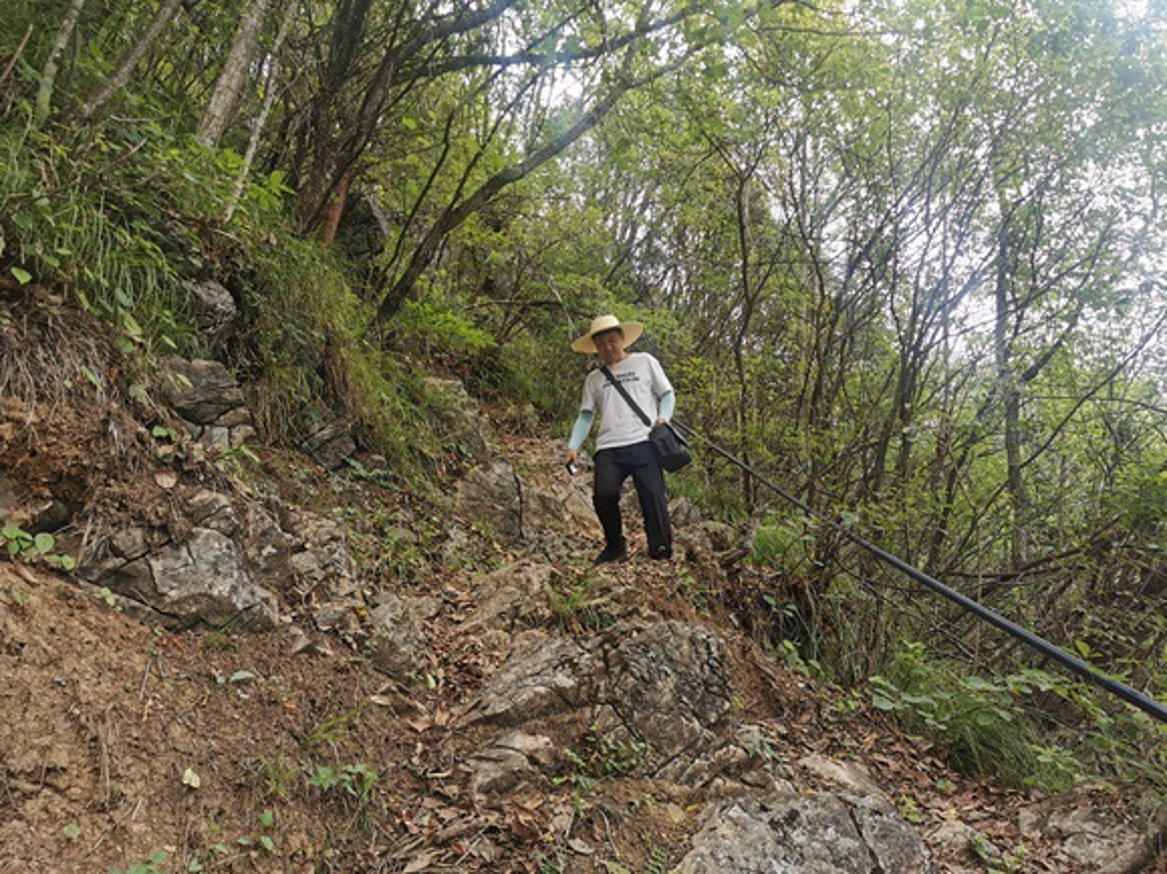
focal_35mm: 28
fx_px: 944
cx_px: 582
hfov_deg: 63.5
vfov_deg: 49.7
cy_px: 449
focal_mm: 5.56
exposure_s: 1/272
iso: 50
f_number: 1.6
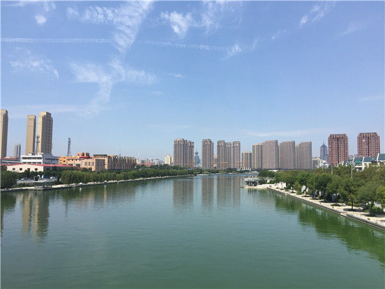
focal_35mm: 29
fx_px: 323
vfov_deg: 48.2
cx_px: 192
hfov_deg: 61.7
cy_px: 144
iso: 32
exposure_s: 1/2083
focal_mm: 4.15
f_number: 2.2
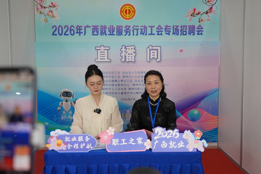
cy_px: 87
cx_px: 130
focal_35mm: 38
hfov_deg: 50.7
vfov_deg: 35.0
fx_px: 275
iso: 500
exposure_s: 1/160
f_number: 4
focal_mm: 38
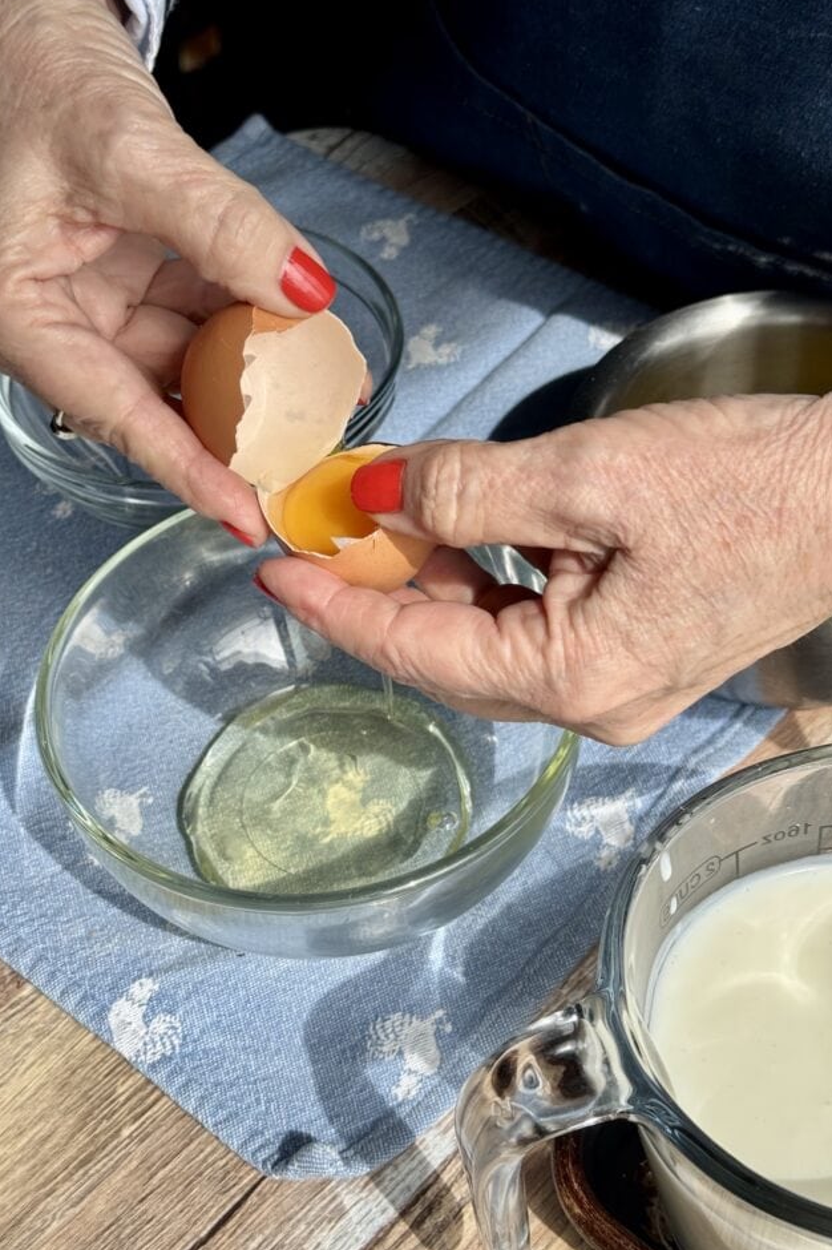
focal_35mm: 51
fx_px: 1769
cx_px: 362
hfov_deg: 26.4
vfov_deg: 38.9
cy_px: 617
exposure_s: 1/1560
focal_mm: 6.76
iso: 64
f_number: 1.78
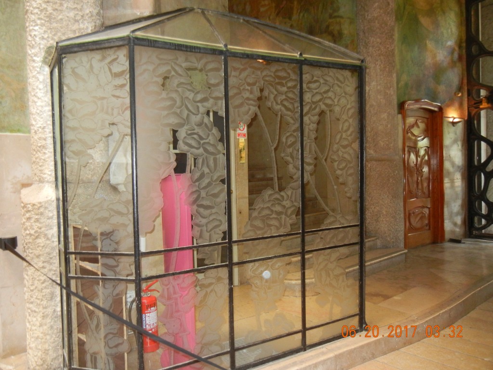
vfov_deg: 46.8
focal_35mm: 30
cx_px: 246
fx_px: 427
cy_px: 185
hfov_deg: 60.0
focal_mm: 5.4
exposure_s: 1/30
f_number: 3.5
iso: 502
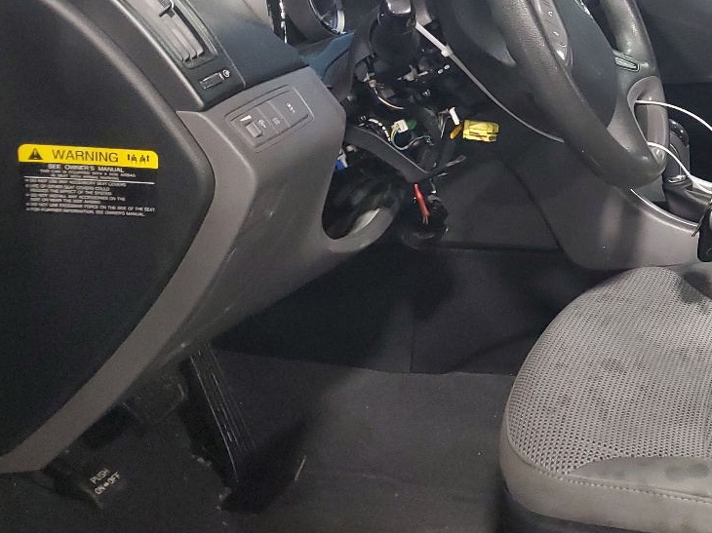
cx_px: 760
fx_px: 1172
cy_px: 168
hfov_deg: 30.6
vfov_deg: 25.5
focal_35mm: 57
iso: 342
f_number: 1.5
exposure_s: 1/30
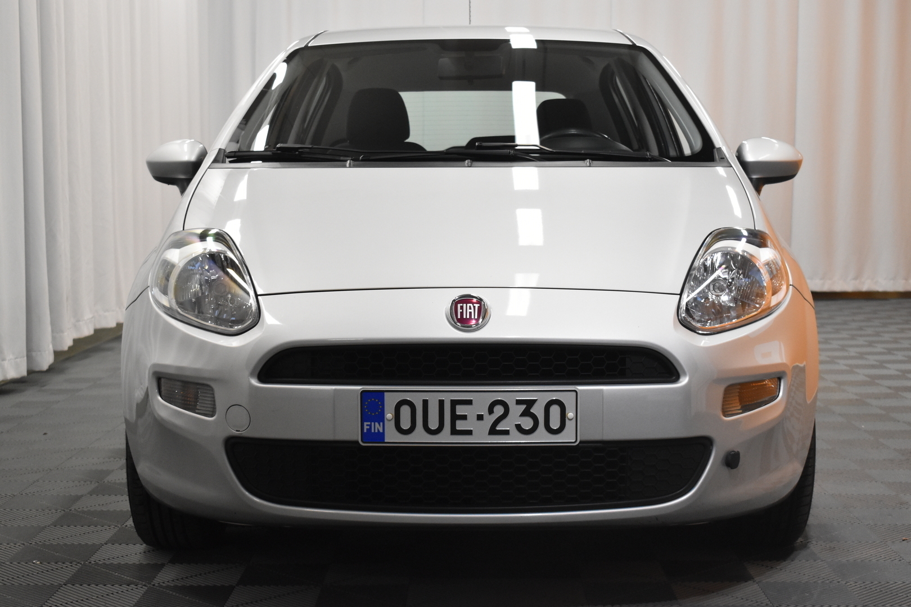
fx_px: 1518
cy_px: 304
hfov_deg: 33.4
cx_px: 456
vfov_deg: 22.6
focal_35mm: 60
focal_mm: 40
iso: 2200
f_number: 4.8
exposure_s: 1/60
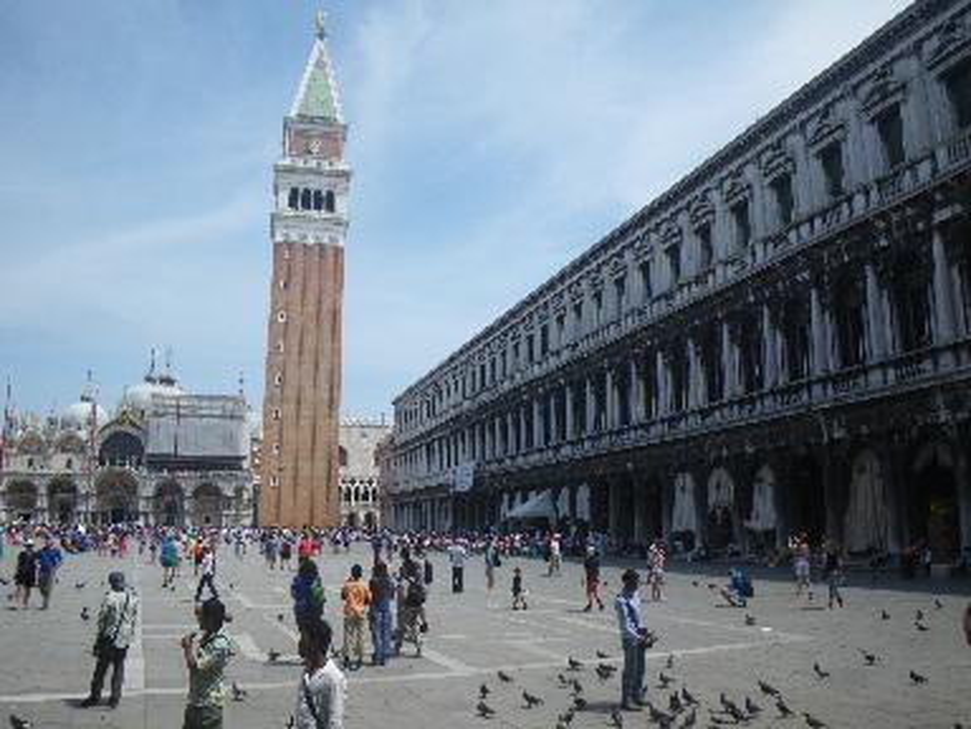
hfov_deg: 63.4
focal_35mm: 28
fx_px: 785
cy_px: 364
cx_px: 486
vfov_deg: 49.7
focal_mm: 5
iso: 50
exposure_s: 1/400
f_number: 4.2
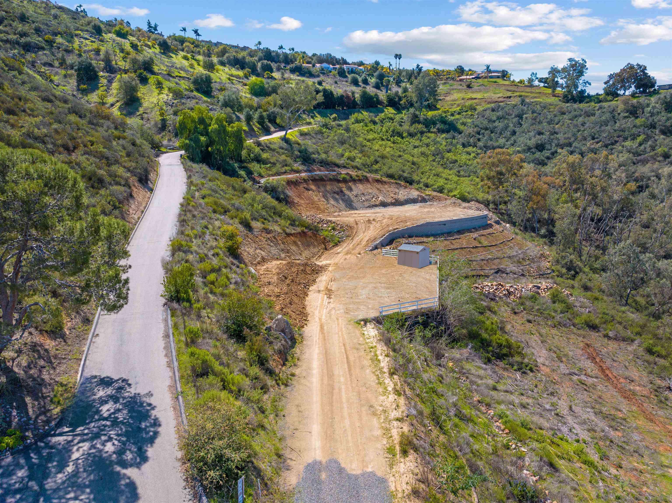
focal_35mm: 24
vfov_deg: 56.8
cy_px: 252
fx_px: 466
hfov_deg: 71.6
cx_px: 336
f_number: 2.8
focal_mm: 12.29
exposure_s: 1/240
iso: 170
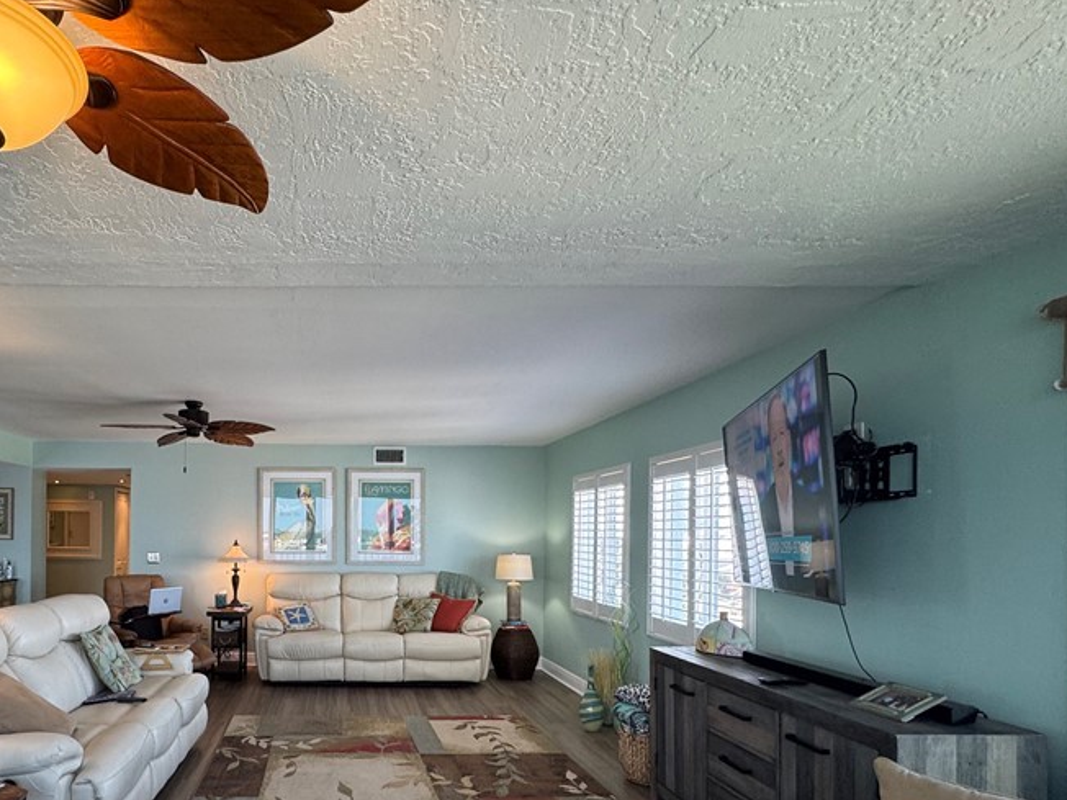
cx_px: 327
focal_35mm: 22
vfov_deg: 59.5
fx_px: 678
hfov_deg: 73.3
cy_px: 540
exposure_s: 1/120
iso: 160
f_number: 2.2
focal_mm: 2.22
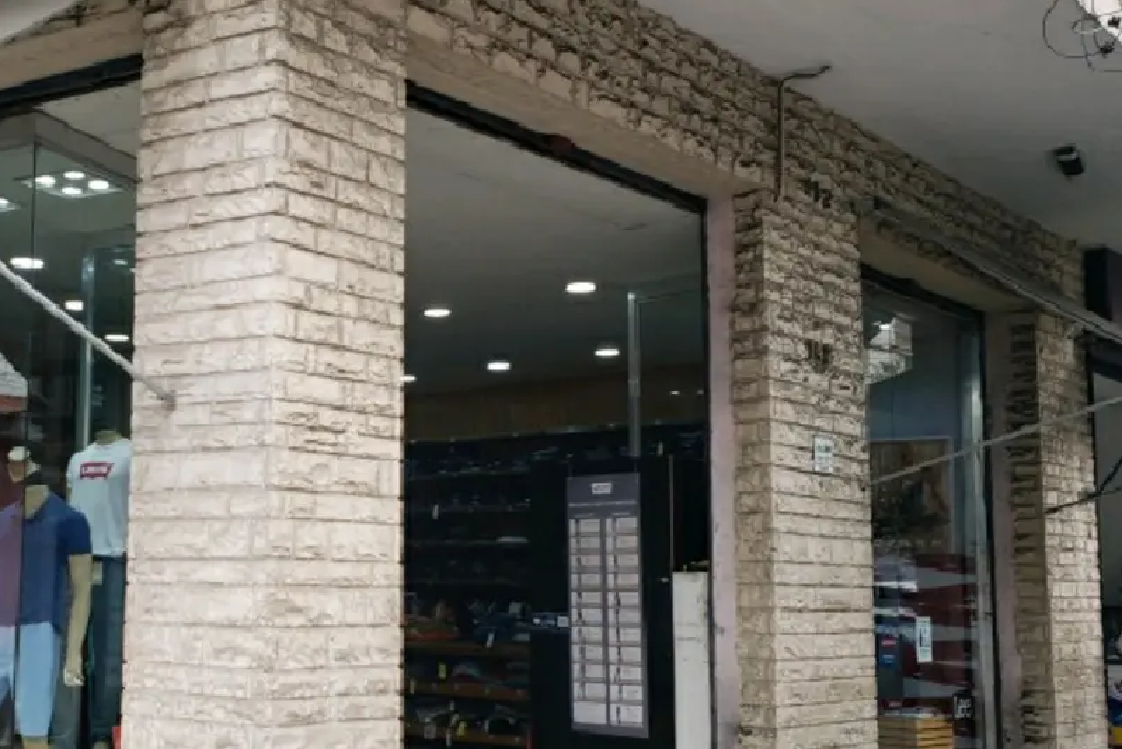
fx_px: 1216
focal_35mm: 39
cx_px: 331
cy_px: 459
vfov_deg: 34.1
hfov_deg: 48.3
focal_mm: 4.3
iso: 64
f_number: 2.4
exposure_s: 1/120
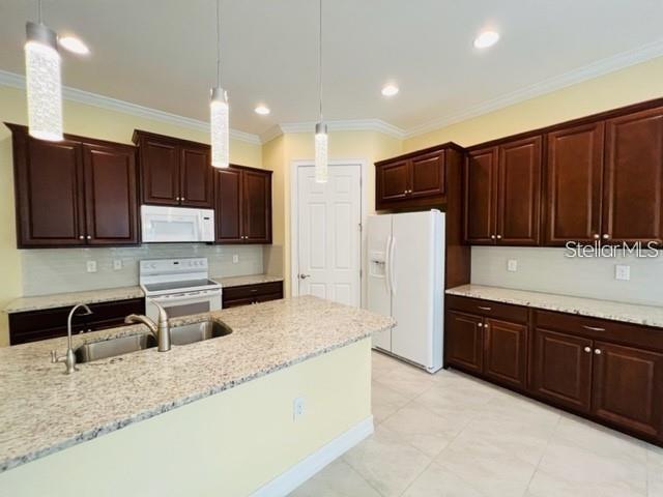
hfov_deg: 106.2
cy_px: 248
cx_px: 332
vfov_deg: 89.9
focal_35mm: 13
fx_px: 249
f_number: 1.8
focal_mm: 1.57
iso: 200
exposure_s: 1/120
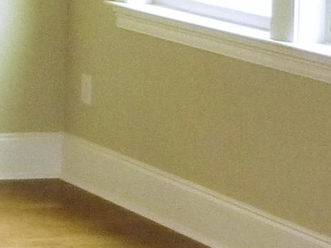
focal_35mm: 170
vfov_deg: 8.6
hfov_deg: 9.9
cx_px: -516
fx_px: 1625
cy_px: -105
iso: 320
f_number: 3.3
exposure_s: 1/30
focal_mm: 4.9
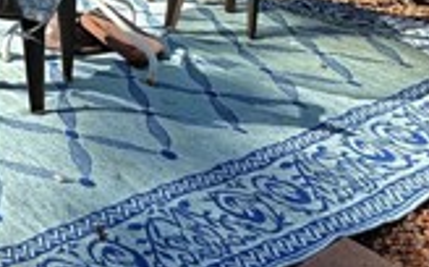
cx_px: -311
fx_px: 677
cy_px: -165
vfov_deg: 18.8
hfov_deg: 22.9
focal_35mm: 58
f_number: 2.2
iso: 40
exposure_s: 1/754
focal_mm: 2.22
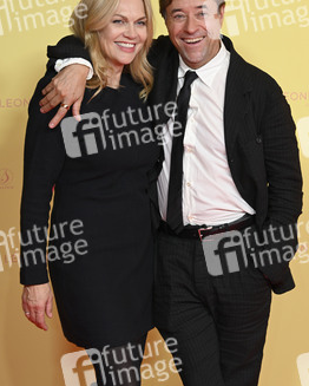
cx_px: 156
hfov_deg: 17.9
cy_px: 189
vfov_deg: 22.2
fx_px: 982
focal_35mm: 86
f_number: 5.6
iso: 500
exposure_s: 1/160
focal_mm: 75
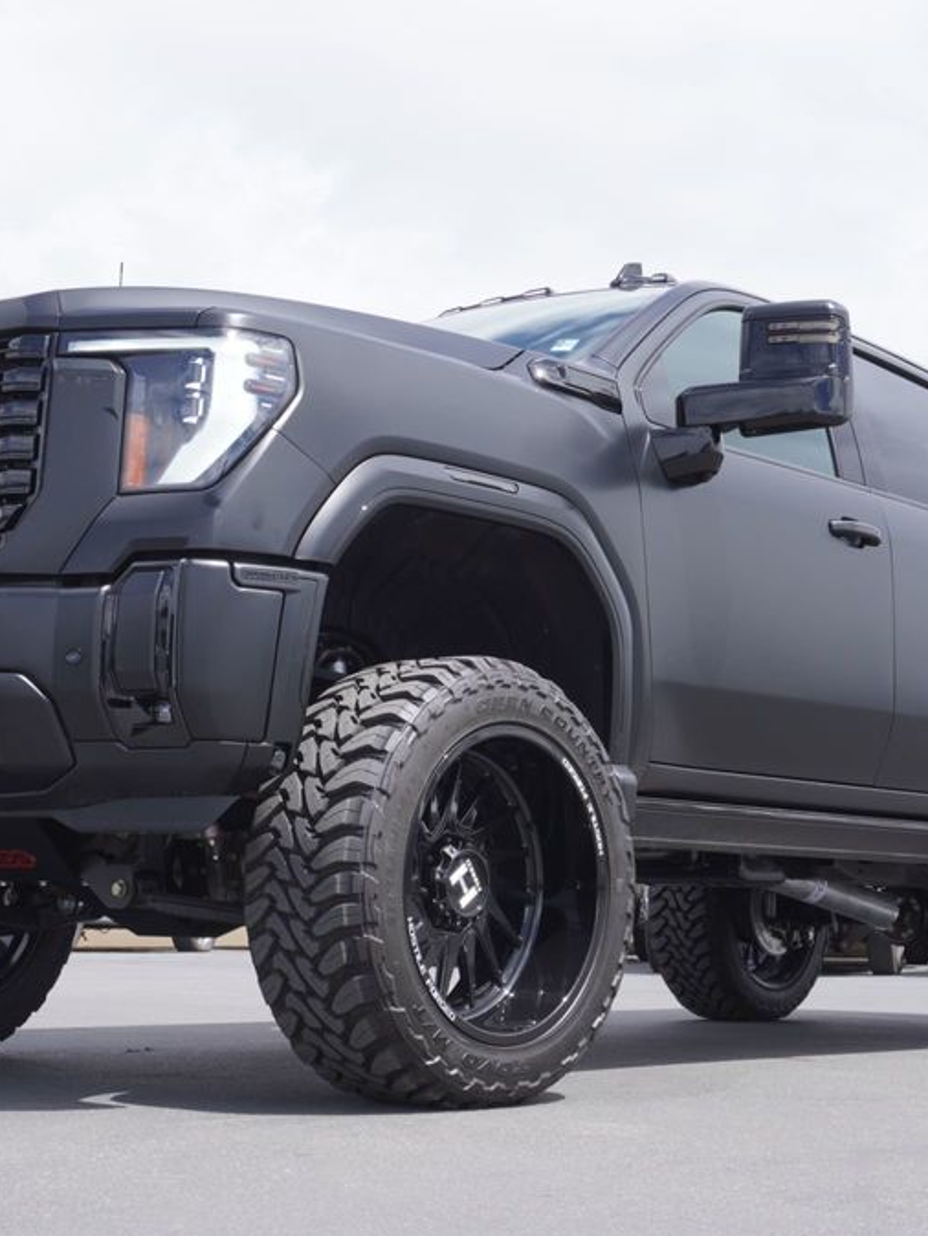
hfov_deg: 25.7
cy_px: 625
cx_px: 462
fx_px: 2036
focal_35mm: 57
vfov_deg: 33.8
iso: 100
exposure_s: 1/200
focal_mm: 26
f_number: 8
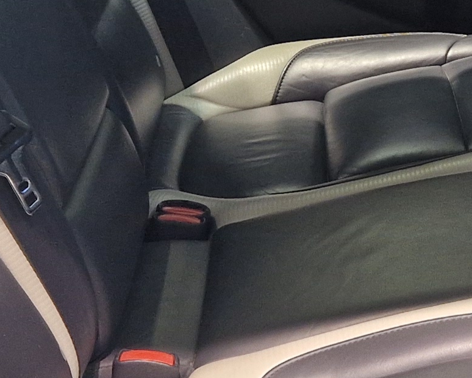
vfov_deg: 13.3
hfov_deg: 16.2
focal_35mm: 116
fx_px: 1620
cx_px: 496
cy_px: 117
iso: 125
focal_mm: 5.4
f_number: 1.8
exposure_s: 1/100
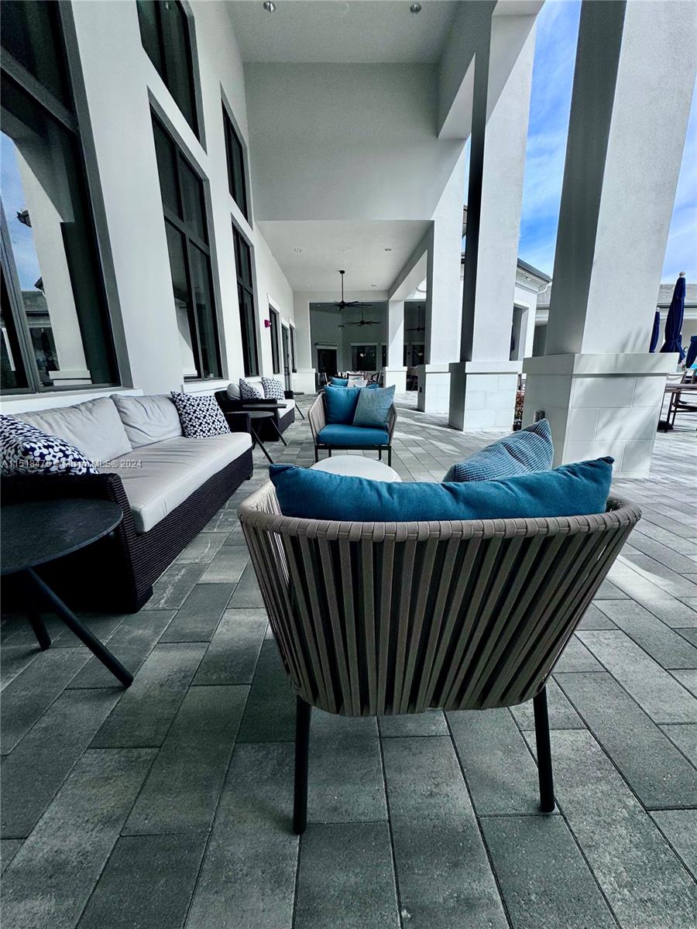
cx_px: 348
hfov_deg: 85.7
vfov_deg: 102.1
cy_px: 464
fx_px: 376
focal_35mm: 14
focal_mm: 2.22
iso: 40
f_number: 2.2
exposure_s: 1/2494
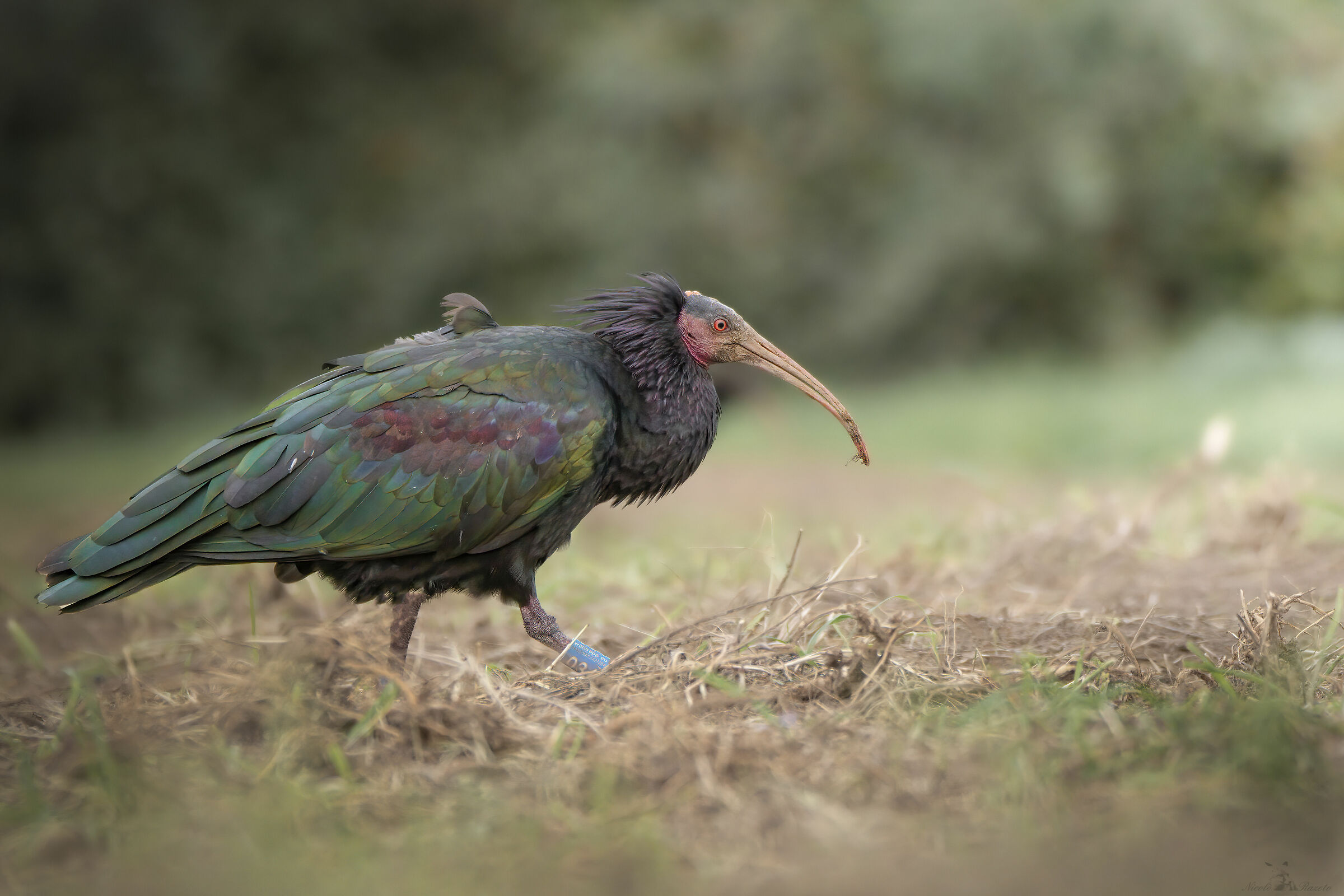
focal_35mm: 450
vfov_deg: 3.1
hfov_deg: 4.6
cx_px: 672
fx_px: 16799
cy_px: 448
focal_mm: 300
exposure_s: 1/2500
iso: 4500
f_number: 5.6
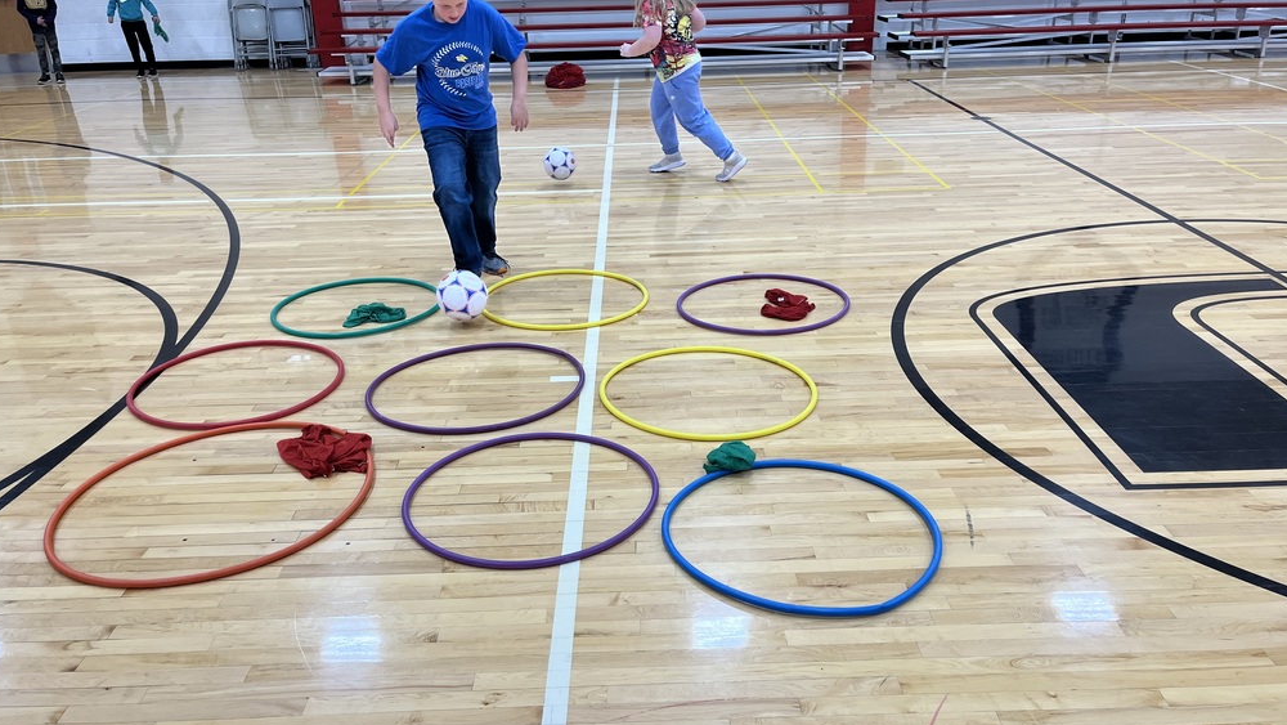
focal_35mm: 29
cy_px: 361
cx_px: 641
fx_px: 990
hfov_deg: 66.1
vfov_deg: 40.2
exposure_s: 1/120
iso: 64
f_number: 1.6
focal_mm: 5.1
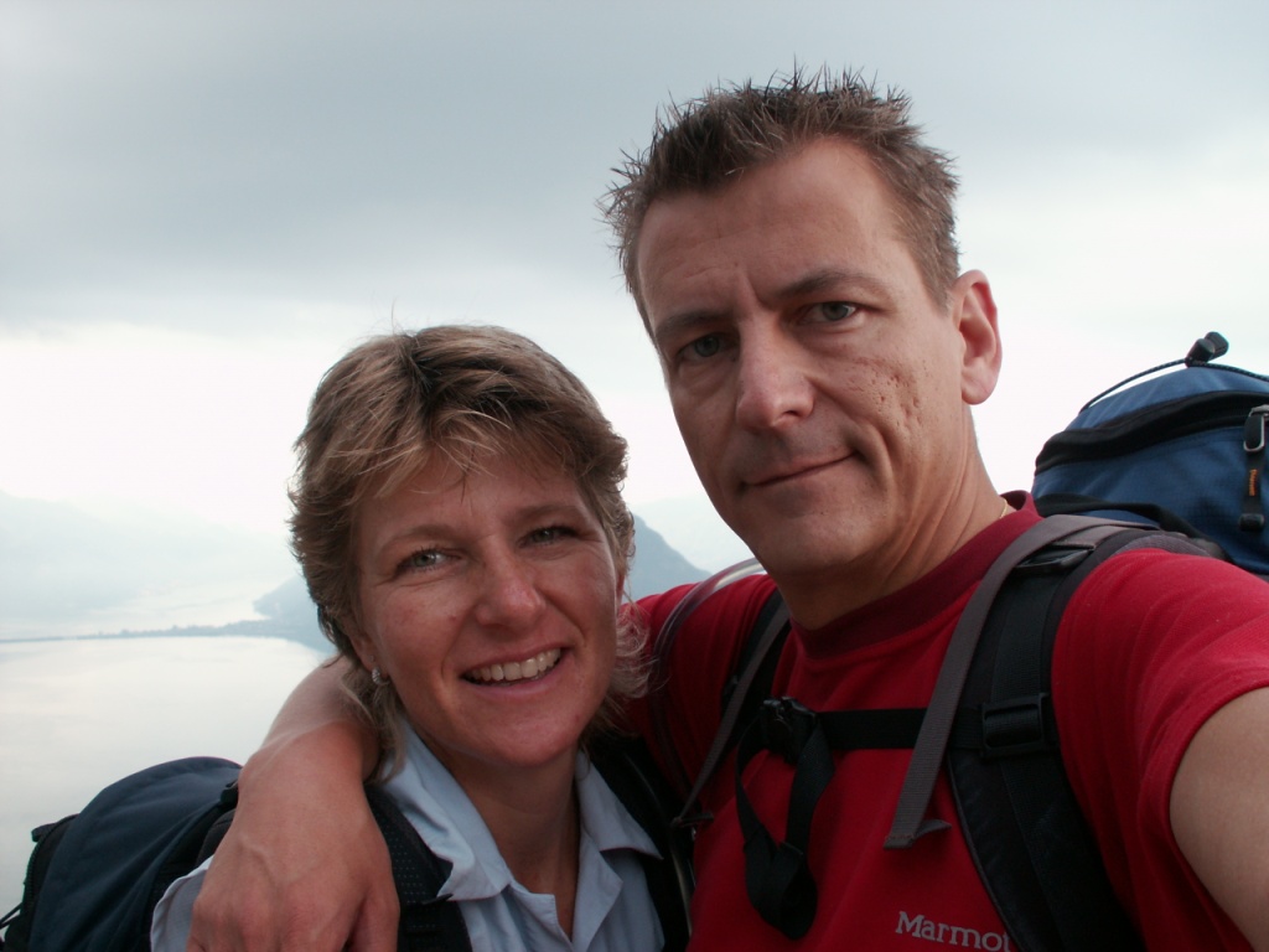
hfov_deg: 52.6
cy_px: 476
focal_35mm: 35
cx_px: 634
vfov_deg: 40.7
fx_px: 1283
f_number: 3.5
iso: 50
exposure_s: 1/60
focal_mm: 5.86
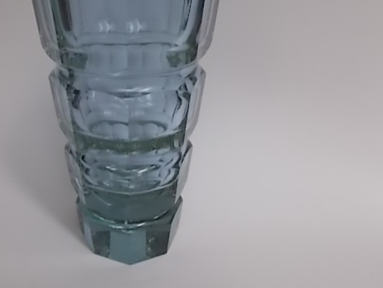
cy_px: 122
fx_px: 399
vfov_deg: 39.6
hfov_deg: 50.5
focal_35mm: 36
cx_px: 129
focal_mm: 4.6
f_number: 3.2
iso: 200
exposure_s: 1/20
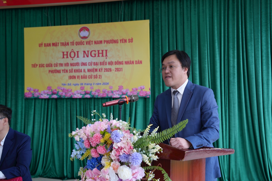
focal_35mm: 49
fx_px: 370
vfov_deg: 27.5
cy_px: 90
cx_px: 136
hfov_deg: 40.3
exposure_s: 1/160
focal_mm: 49
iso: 320
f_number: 4
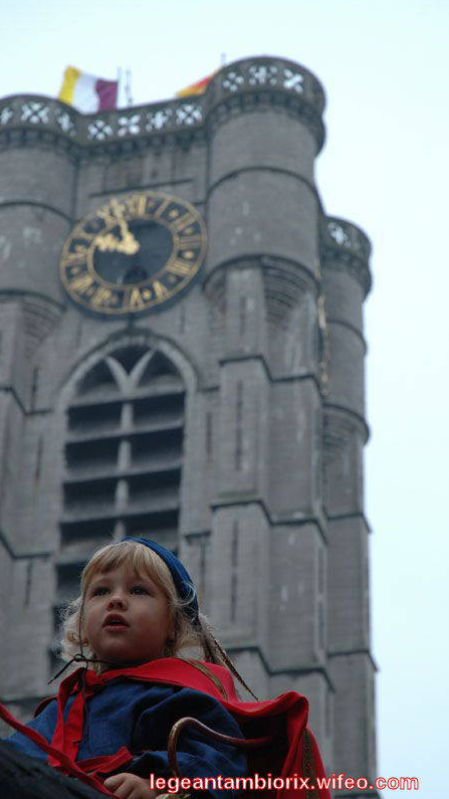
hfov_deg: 12.4
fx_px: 2075
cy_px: 398
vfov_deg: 21.8
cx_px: 216
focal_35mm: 98
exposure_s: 1/160
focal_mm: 62
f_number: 6.3
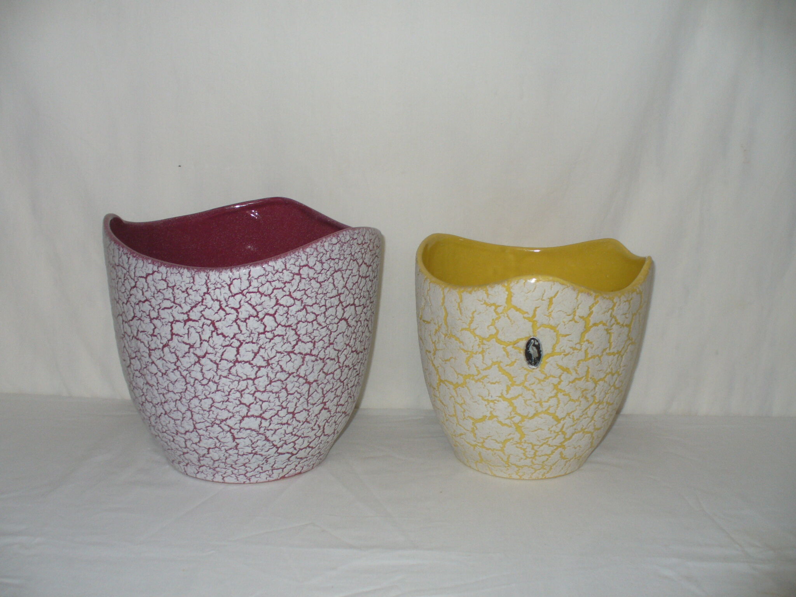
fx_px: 851
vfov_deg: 38.7
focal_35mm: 37
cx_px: 398
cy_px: 298
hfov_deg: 50.1
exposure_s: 1/30
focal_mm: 6.1
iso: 100
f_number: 2.8
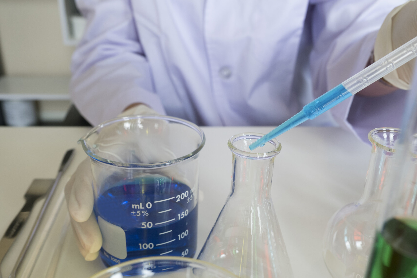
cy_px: 143
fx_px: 382
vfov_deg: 40.0
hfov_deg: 57.2
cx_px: 212
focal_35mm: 33
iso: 400
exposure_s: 1/55
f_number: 6.4
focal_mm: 21.1
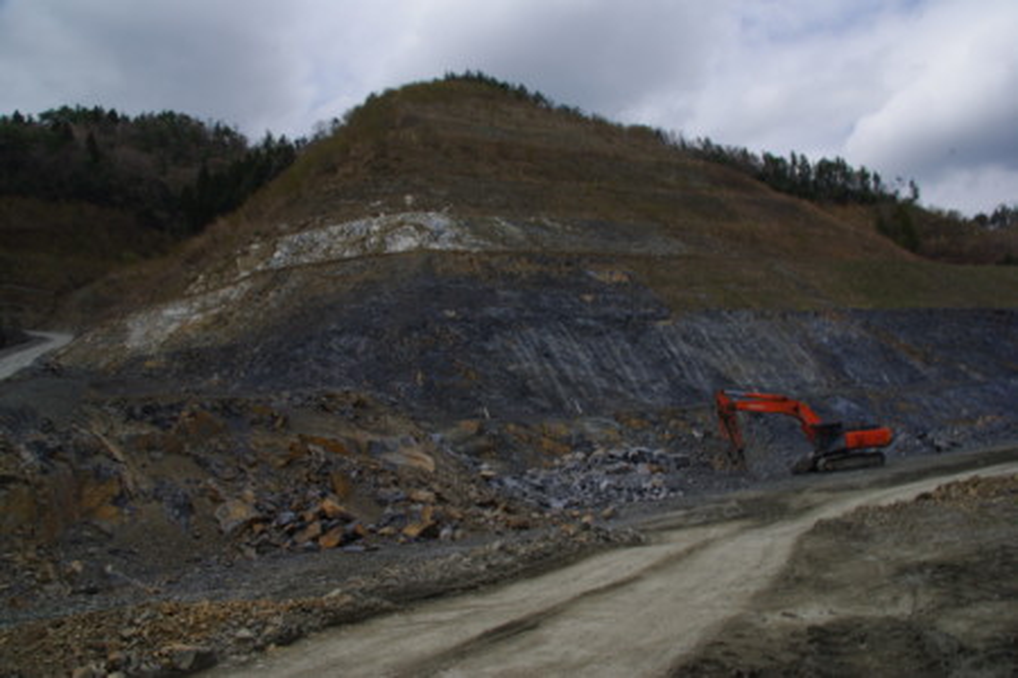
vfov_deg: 47.9
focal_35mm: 27
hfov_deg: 67.4
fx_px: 763
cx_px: 509
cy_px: 339
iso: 100
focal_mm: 18
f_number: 9.5
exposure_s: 1/180
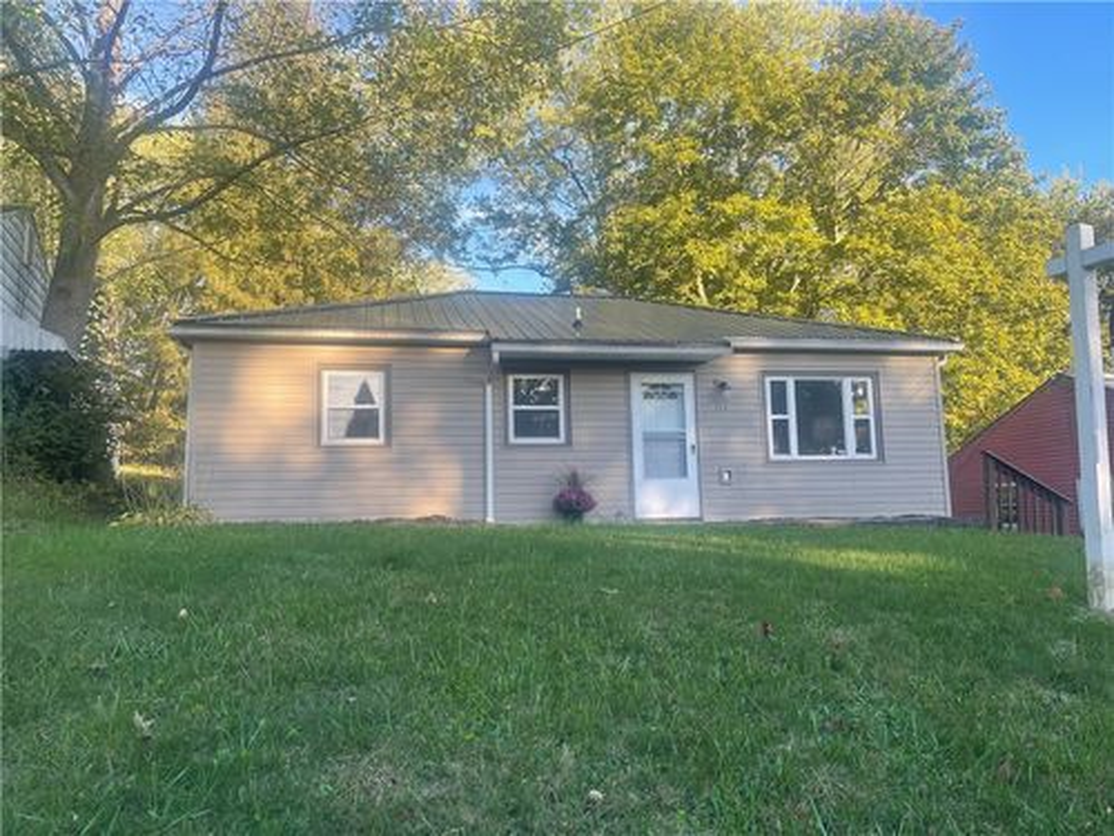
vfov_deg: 54.9
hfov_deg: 69.4
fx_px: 805
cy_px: 418
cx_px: 557
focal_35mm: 25
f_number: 1.6
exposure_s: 1/421
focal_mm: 5.1
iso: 32
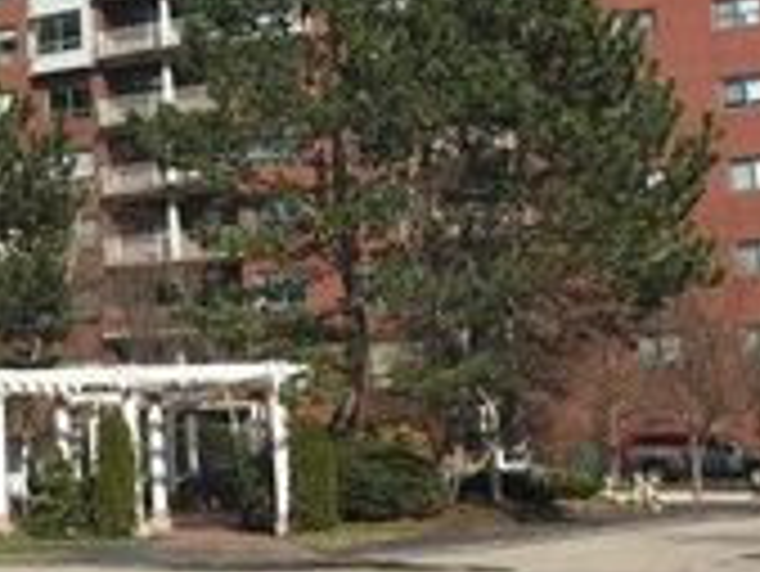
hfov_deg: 22.1
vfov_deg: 17.7
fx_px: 1824
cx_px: -108
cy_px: 133
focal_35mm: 83
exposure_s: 1/3096
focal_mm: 3.99
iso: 20
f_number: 1.8
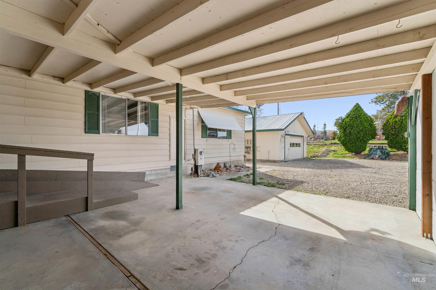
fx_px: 193
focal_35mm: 16
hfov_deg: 97.1
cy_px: 145
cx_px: 218
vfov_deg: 74.1
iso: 400
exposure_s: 1/125
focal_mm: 15.9
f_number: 13
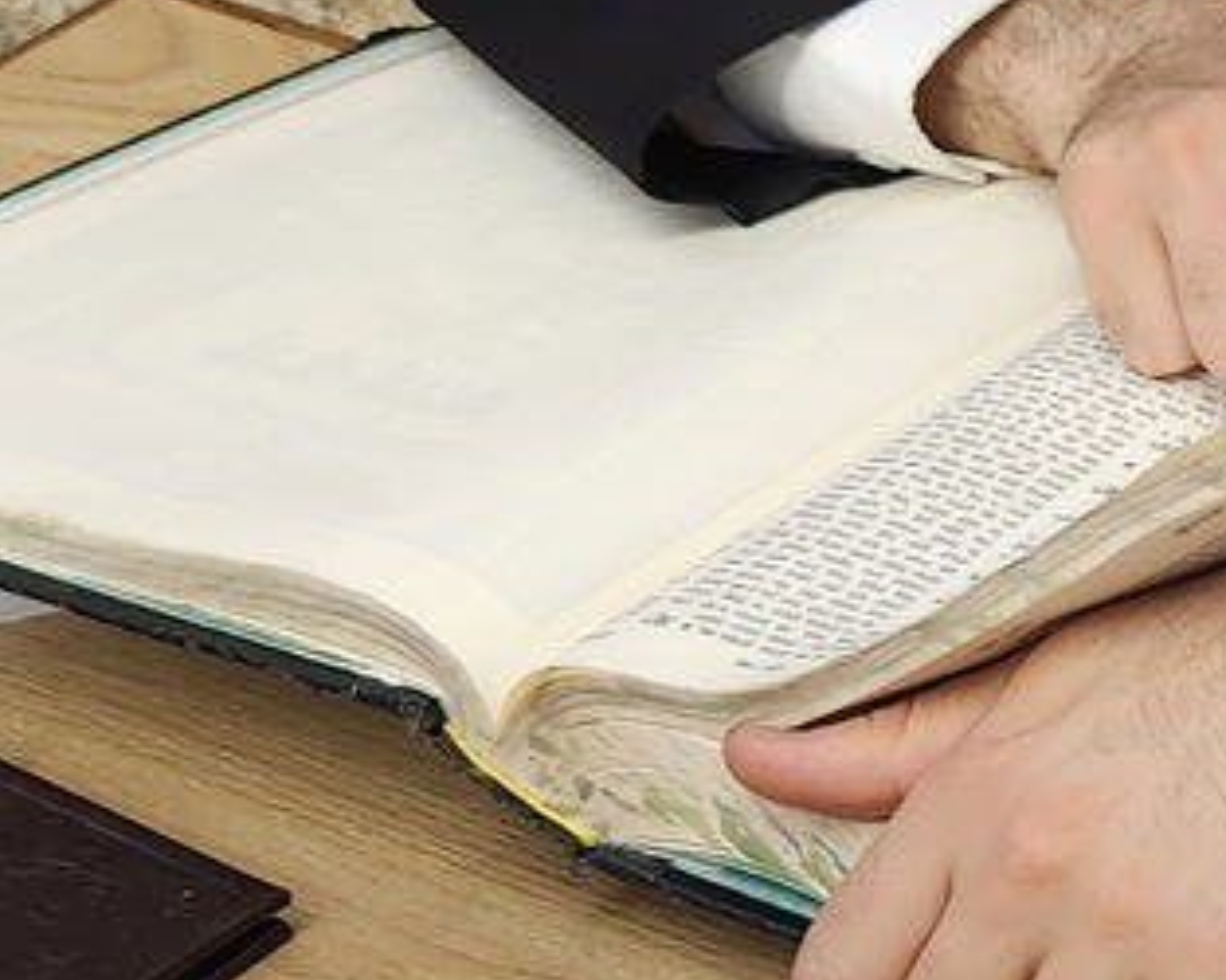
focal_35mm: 134
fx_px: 4859
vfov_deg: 11.5
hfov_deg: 13.1
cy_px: 282
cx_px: 2174
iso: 100
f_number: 1.8
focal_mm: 5.4
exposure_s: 1/100
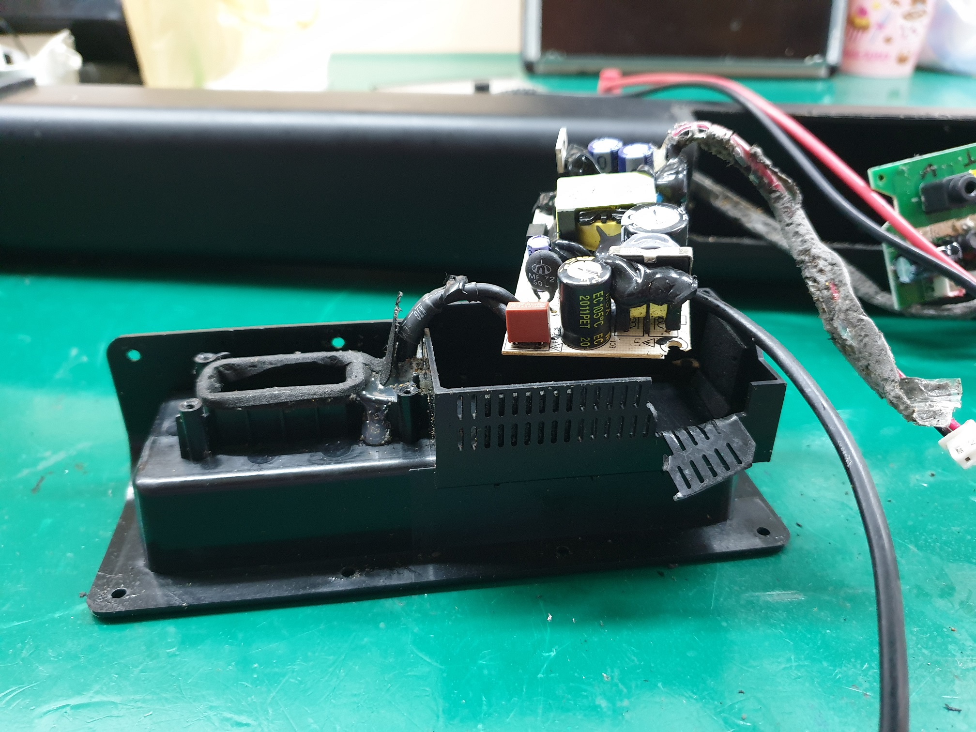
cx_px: 488
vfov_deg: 53.1
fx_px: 733
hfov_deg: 67.3
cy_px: 366
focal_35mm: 26
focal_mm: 4.3
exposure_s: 1/20
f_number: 1.5
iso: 320
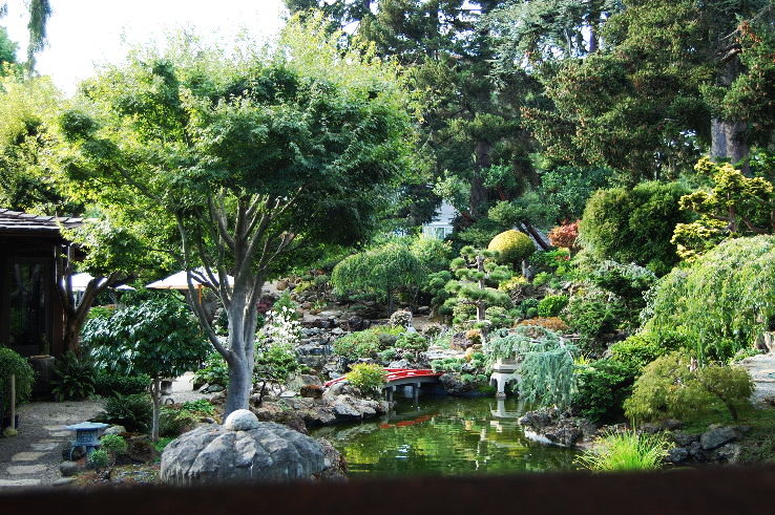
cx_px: 388
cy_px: 258
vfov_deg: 28.0
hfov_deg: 41.1
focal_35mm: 48
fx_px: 1033
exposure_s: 1/60
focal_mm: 32
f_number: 4.5
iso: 200
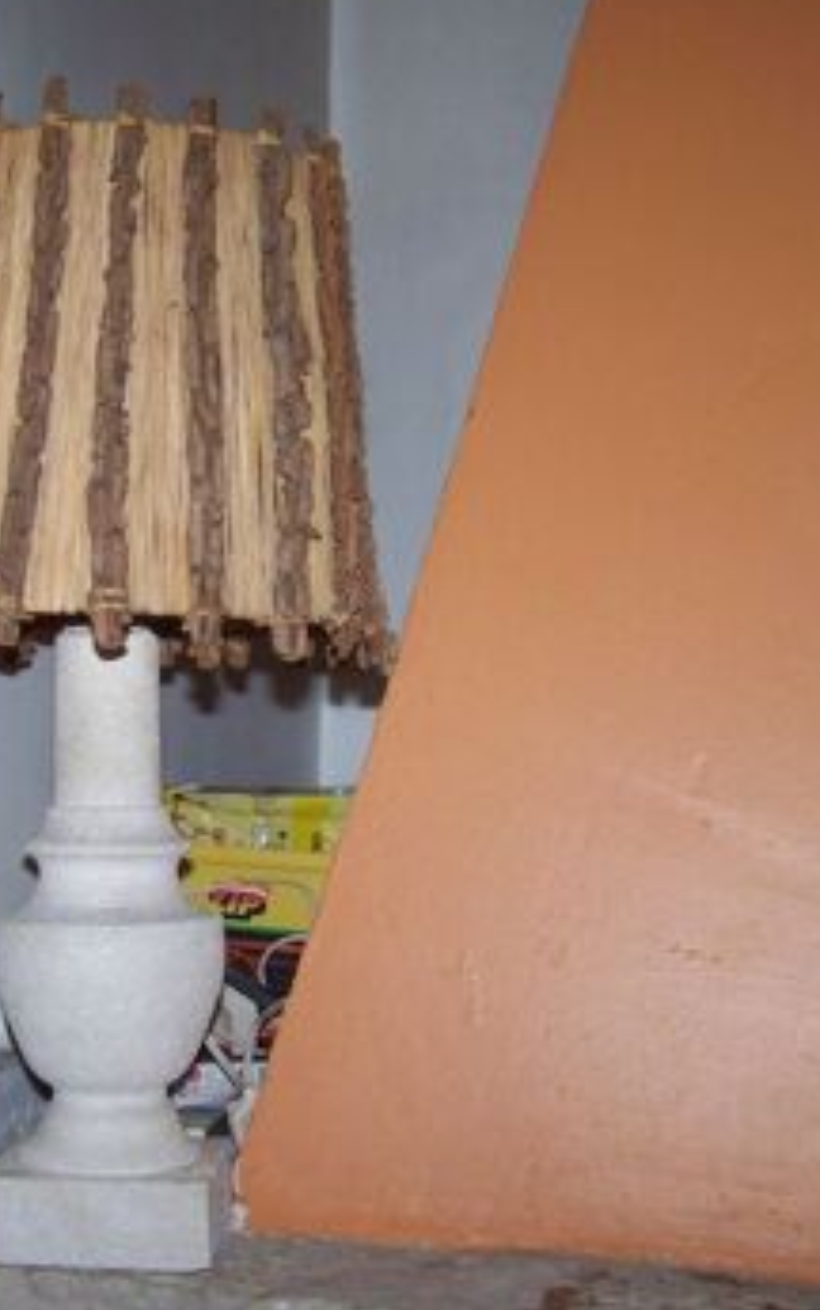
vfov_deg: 36.3
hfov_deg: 22.8
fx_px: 2000
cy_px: 630
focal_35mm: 56
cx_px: 129
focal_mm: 6.3
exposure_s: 1/30
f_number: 2.8
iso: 200
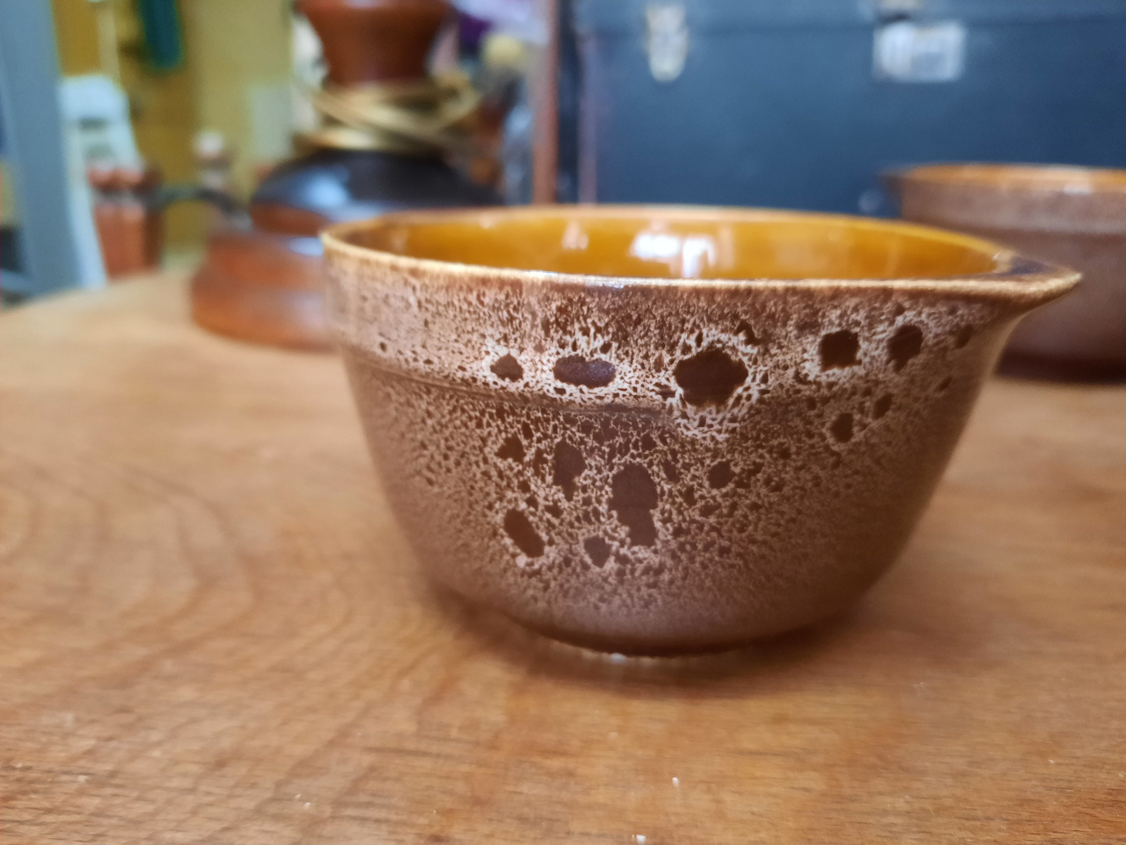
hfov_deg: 69.4
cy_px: 422
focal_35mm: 25
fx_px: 813
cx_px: 563
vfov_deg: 54.9
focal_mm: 4.6
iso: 400
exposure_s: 1/25
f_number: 2
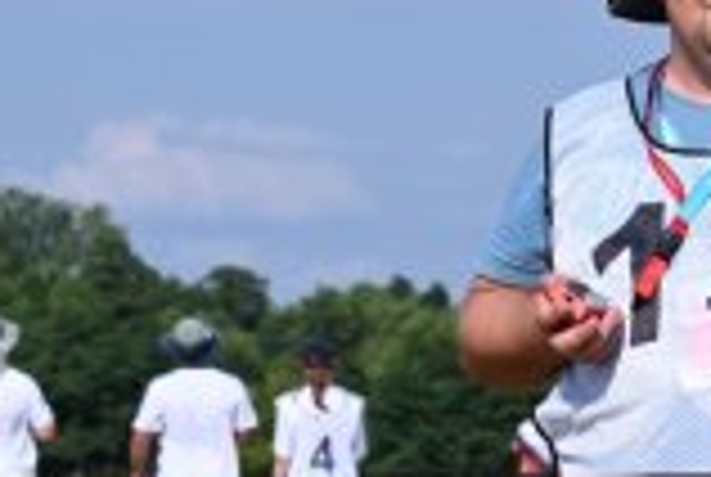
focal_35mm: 314
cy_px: 612
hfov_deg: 6.5
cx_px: 673
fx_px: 6213
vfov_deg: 4.4
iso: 640
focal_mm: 100
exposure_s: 1/1600
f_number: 10
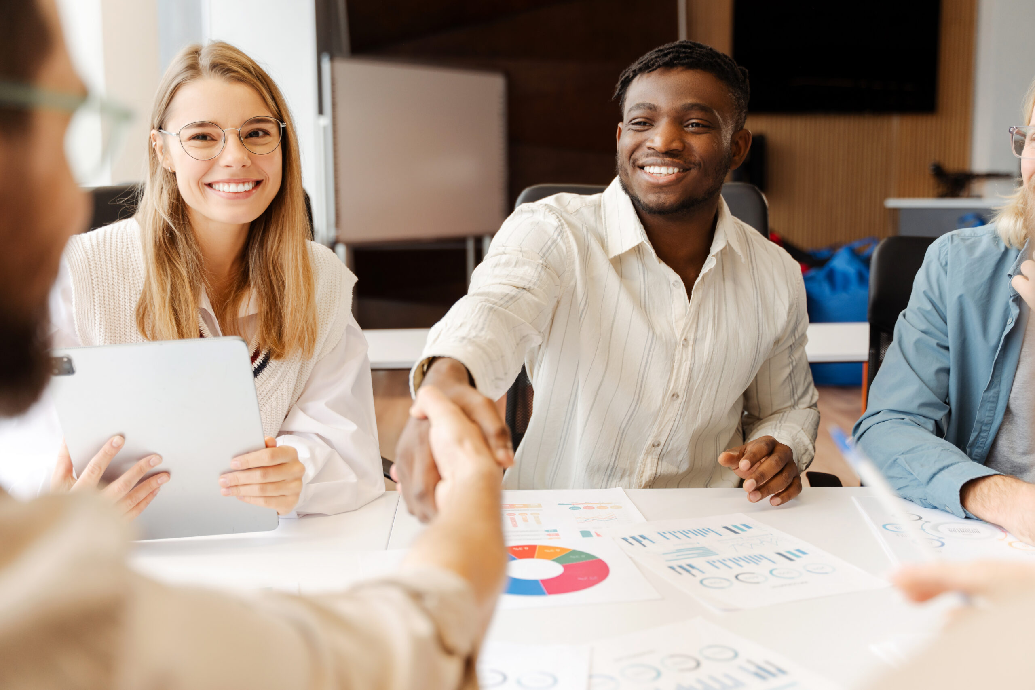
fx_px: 1150
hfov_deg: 48.5
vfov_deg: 33.4
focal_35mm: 40
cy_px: 345
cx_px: 518
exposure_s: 1/250
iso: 250
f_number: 2.8
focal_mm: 40
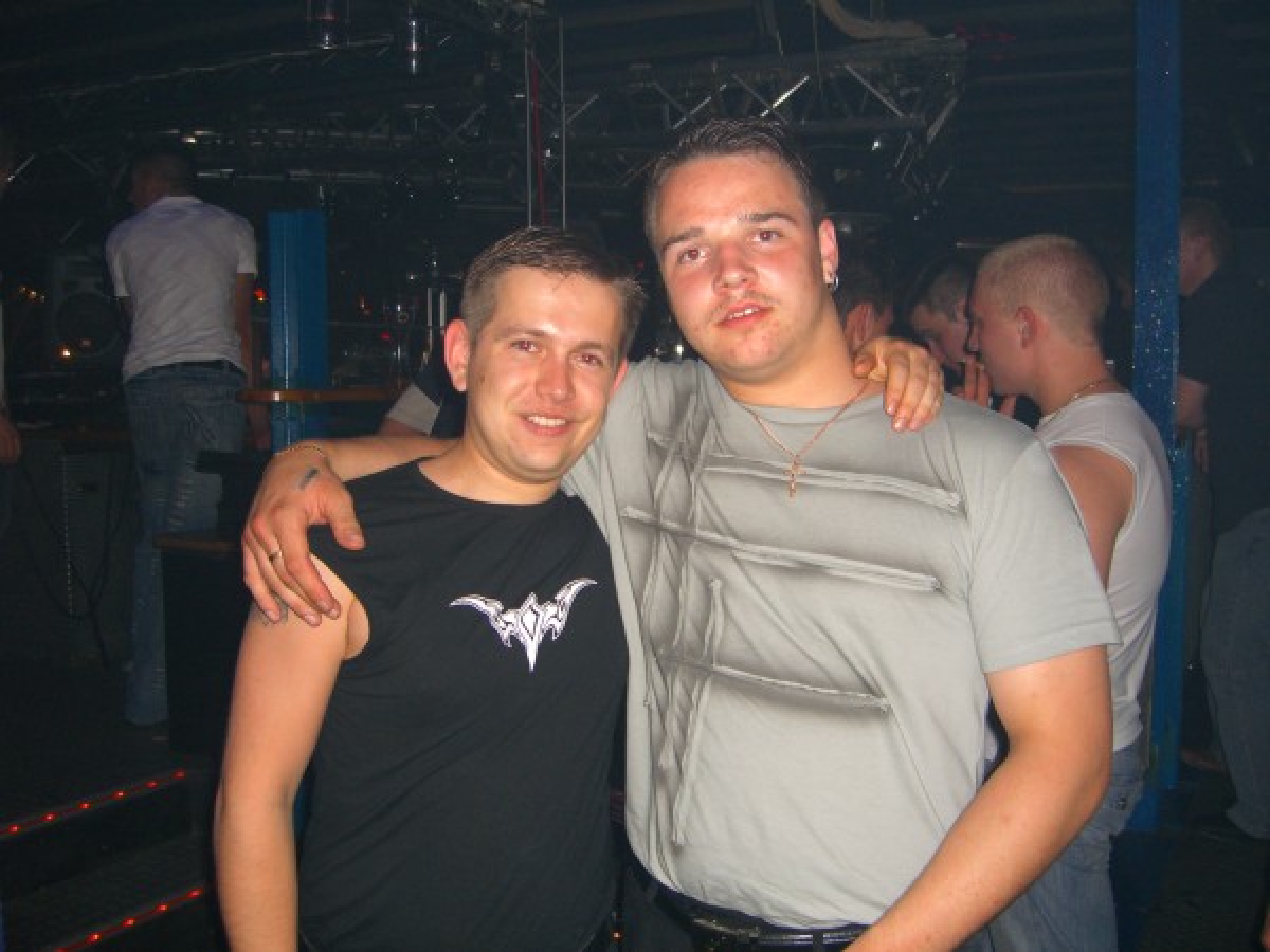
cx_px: 635
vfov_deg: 37.7
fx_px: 1394
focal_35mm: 38
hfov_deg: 49.0
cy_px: 476
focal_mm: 7.9
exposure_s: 1/60
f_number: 2.8
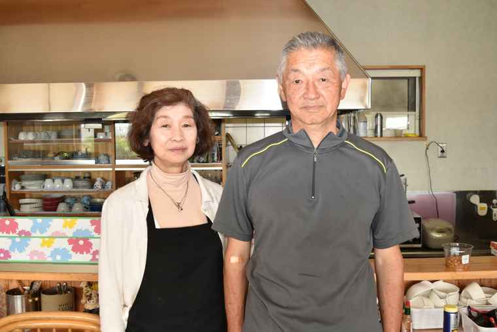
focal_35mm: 42
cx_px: 248
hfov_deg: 46.4
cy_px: 166
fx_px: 580
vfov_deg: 31.9
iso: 400
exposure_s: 1/60
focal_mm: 28
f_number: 5
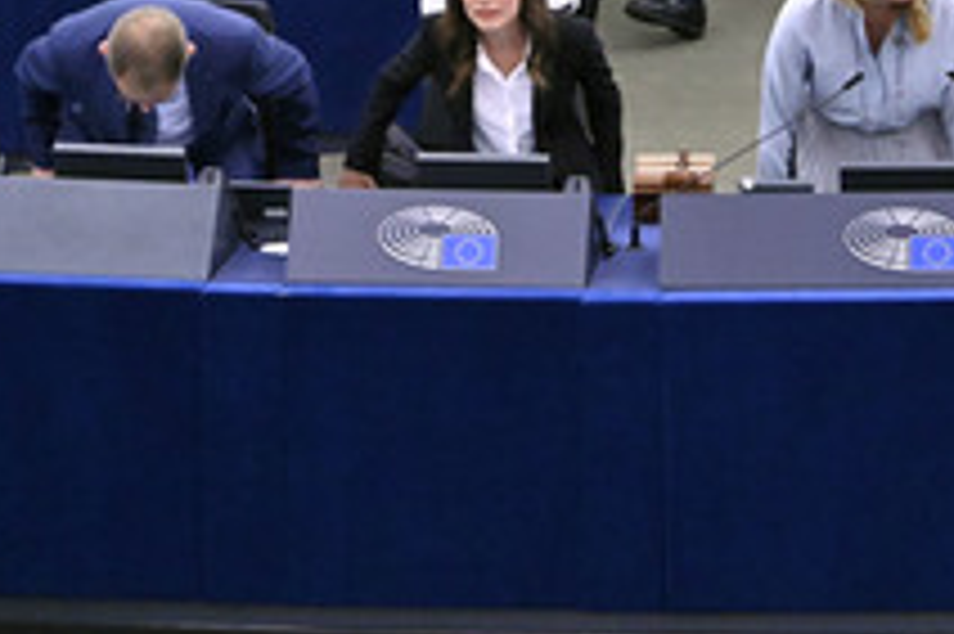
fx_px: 14616
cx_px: 763
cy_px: 9
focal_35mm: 552
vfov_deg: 2.5
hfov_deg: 3.7
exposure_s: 1/1000
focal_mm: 260
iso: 10000
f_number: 5.6
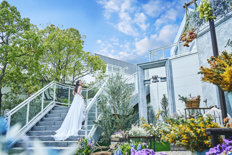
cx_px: 116
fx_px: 219
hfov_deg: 55.8
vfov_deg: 38.9
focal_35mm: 34
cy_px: 78
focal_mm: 34
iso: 160
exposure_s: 1/640
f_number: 5.6
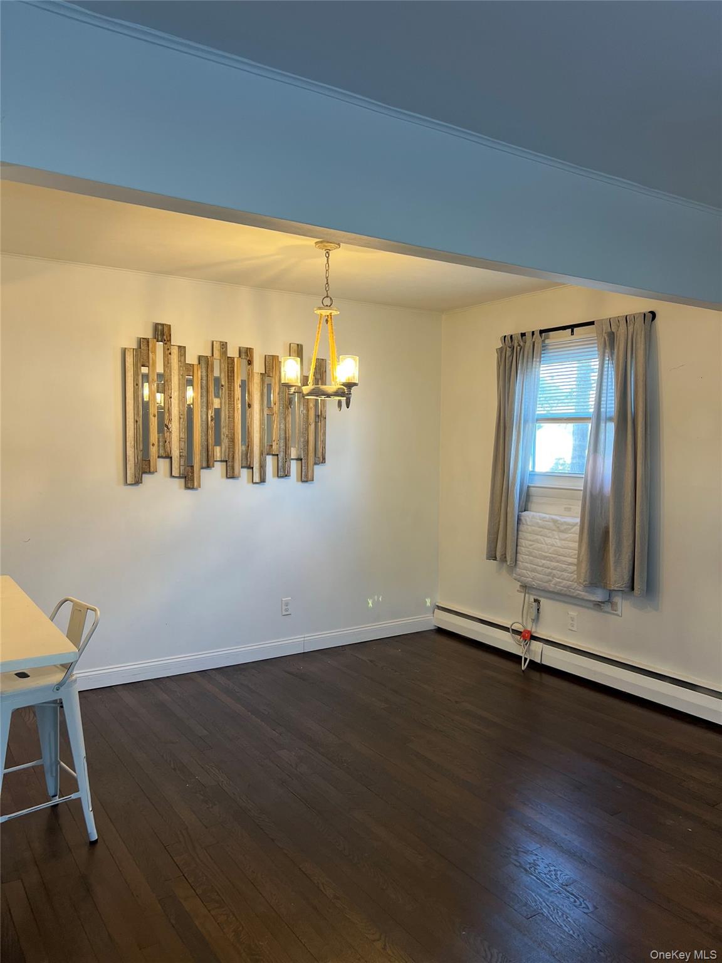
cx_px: 361
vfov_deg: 67.3
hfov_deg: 53.1
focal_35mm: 26
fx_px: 723
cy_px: 482
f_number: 1.5
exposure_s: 1/60
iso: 64
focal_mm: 5.7
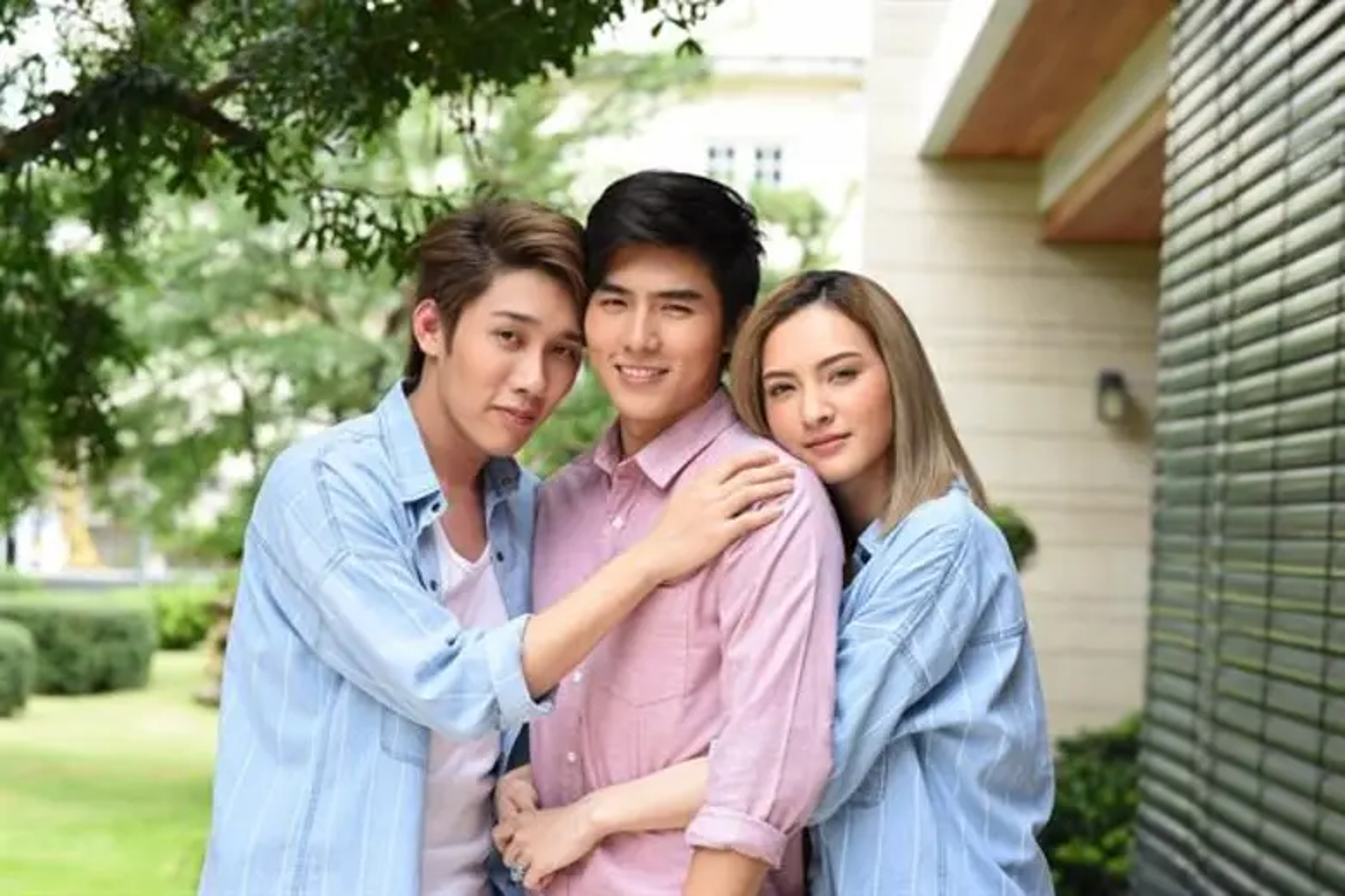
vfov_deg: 16.1
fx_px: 3175
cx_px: 672
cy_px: 448
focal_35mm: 85
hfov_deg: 23.9
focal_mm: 85
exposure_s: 1/250
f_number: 5
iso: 200
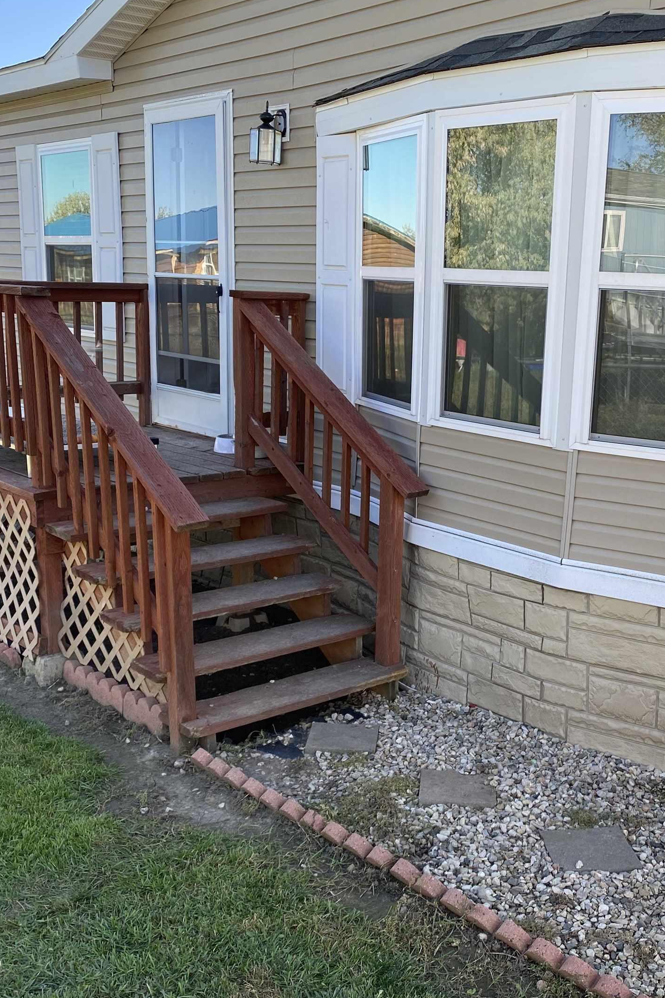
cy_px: 527
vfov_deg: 49.5
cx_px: 447
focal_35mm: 39
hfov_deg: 33.9
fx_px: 1081
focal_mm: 4.25
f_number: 1.8
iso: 32
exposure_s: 1/447
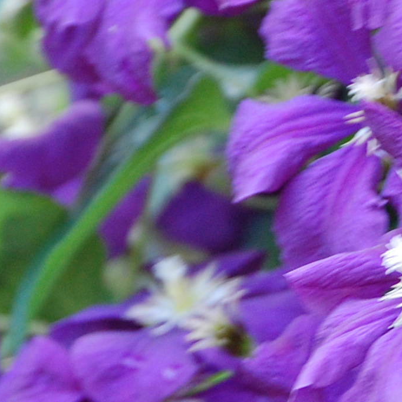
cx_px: 450
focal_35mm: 562
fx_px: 7384
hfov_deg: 3.1
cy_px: 307
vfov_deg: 3.1
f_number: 4.8
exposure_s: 1/125
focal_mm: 100
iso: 720
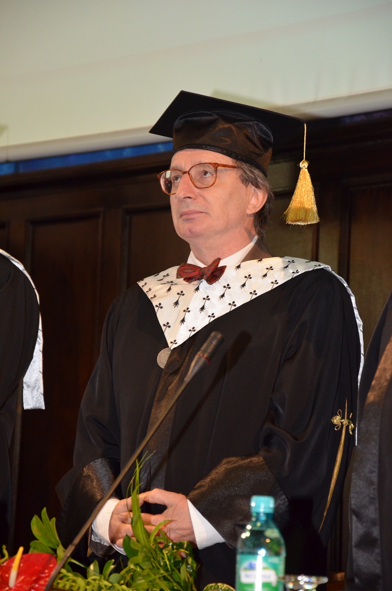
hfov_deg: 9.9
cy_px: 296
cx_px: 196
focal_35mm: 138
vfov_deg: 14.9
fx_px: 2263
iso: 1600
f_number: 5.6
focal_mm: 92
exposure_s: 1/30
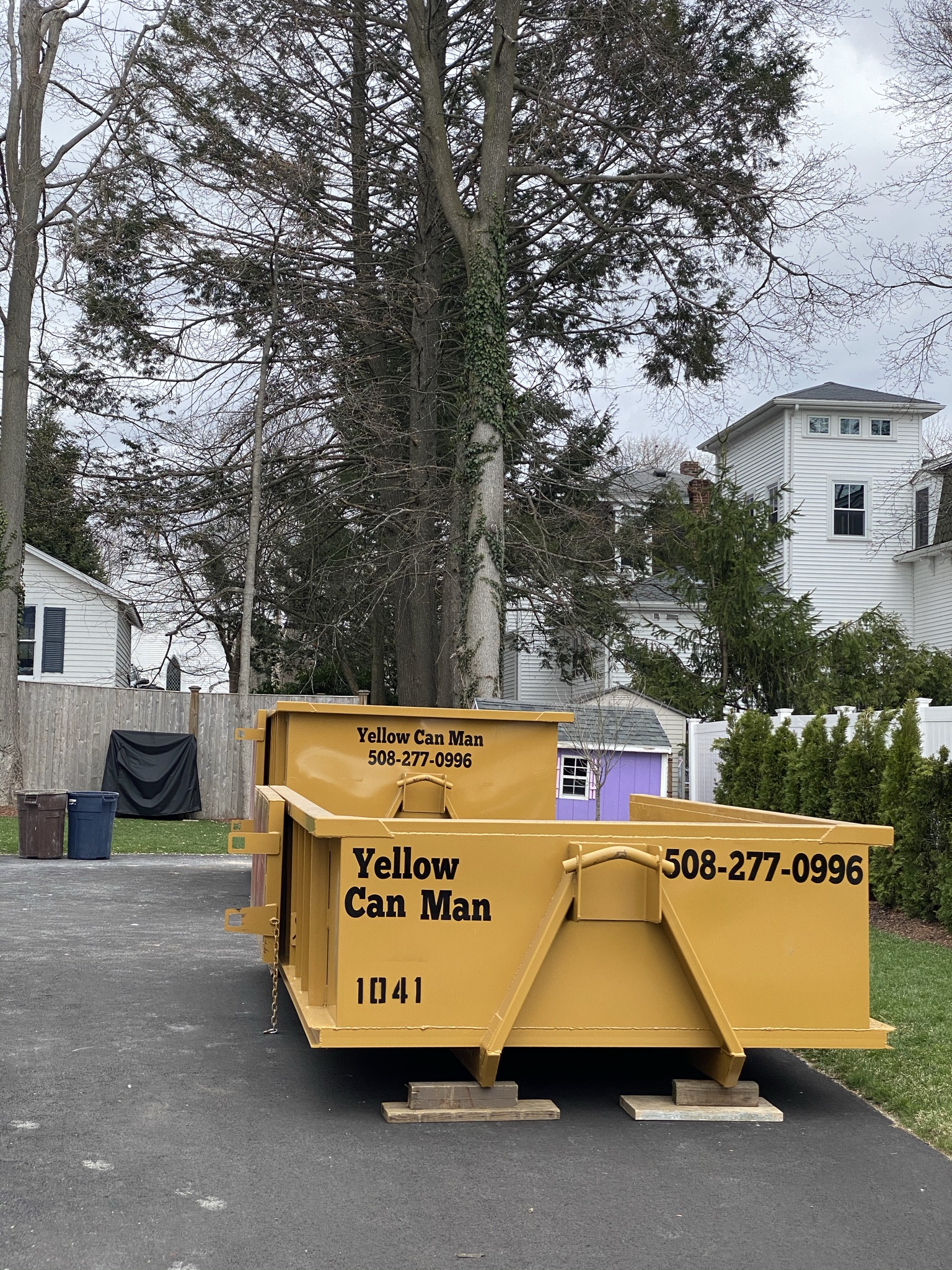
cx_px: 476
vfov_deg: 36.8
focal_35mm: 52
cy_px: 635
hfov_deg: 28.0
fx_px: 1907
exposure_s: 1/521
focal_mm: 6
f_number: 2
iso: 20
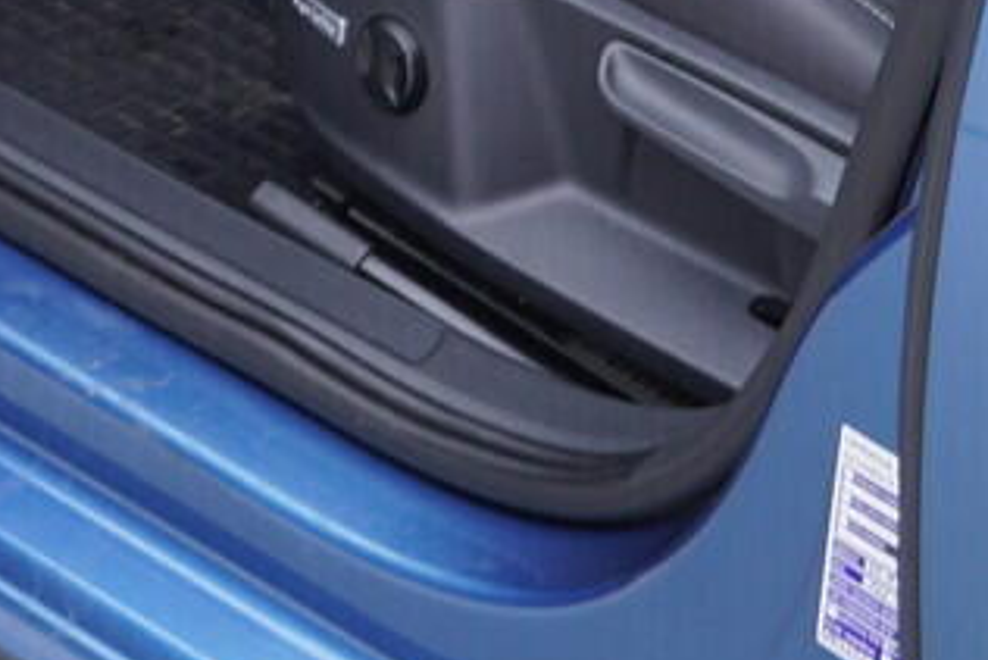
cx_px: -131
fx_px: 4503
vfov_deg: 7.9
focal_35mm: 164
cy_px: -744
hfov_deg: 12.3
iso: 125
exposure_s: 1/50
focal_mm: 24
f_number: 3.2
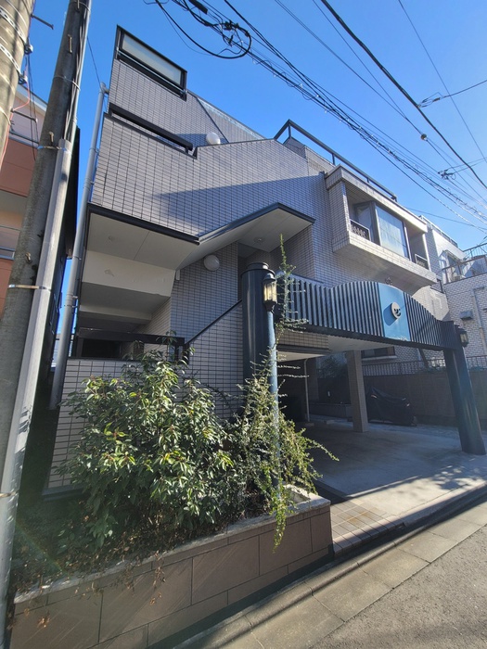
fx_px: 244
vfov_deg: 106.2
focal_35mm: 13
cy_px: 324
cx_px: 244
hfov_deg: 89.9
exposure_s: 1/832
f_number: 2.2
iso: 64
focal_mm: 2.2
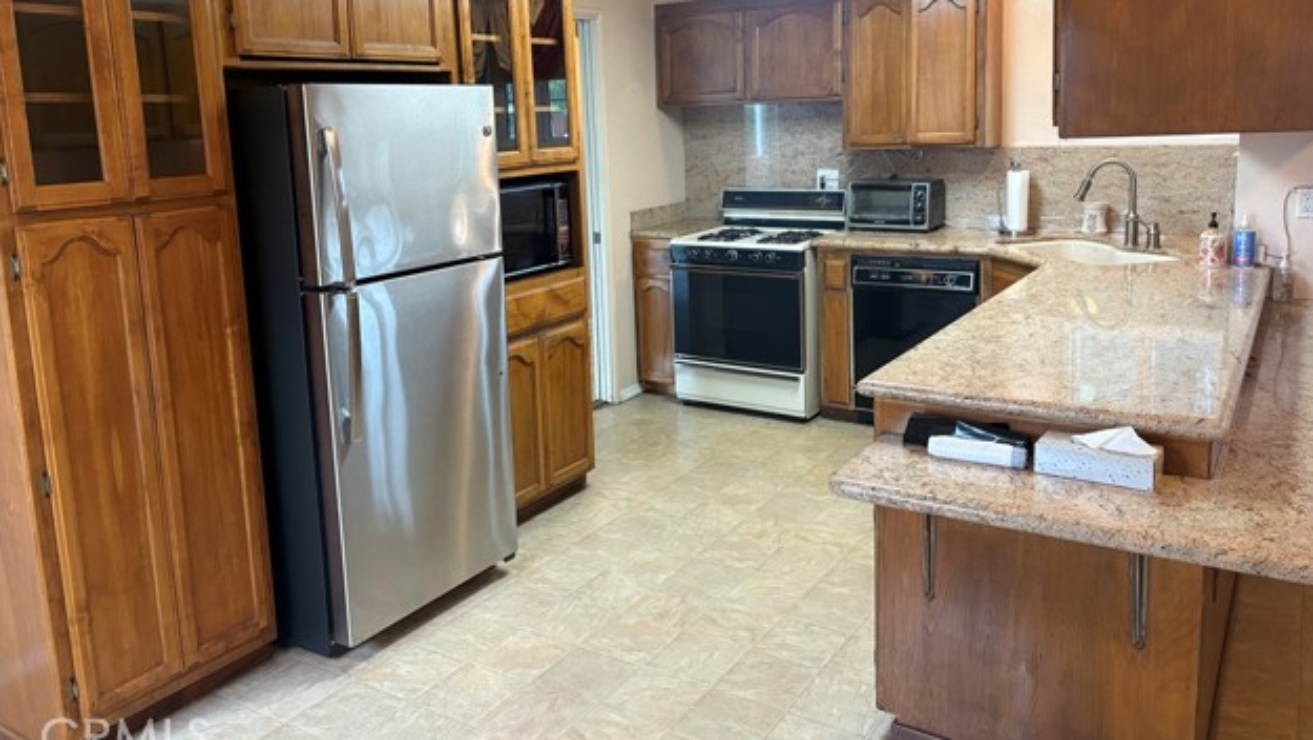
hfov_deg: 66.0
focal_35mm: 29
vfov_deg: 39.9
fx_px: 1010
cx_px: 668
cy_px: 263
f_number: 1.6
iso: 250
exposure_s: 1/60
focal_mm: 5.96
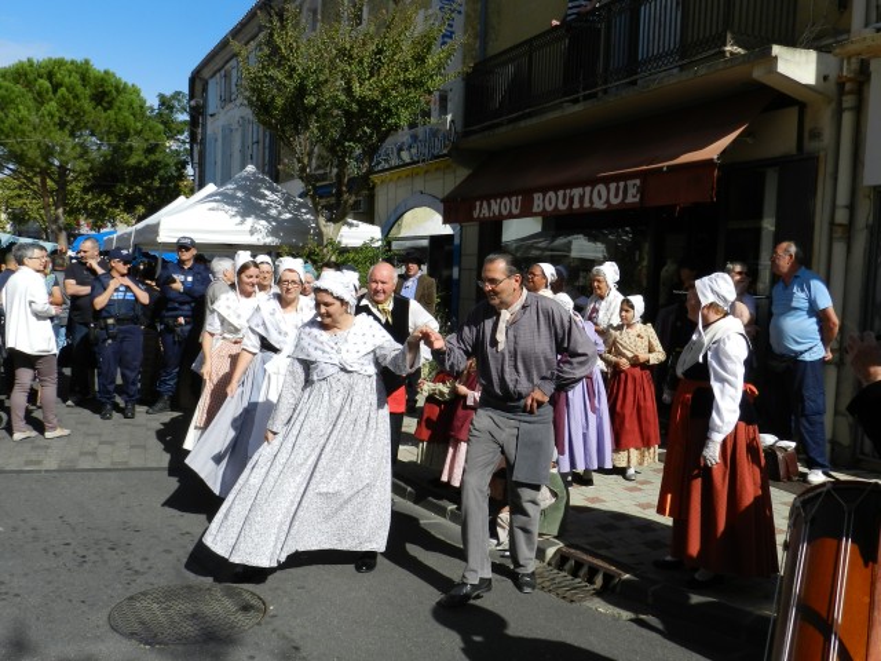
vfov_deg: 44.2
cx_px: 440
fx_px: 814
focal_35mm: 32
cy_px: 330
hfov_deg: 56.8
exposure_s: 1/800
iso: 160
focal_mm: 5.6
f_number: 5
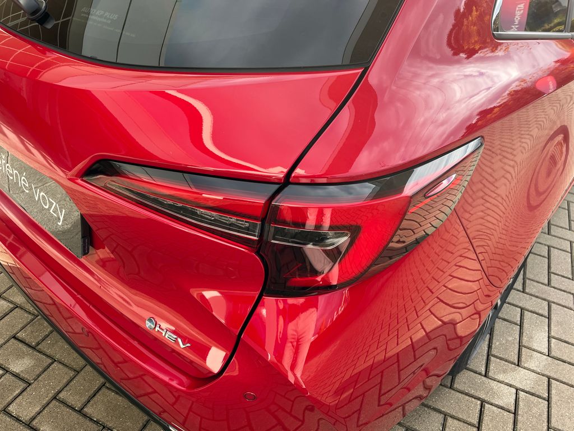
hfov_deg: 67.3
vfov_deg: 53.1
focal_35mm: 26
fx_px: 431
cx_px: 287
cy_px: 216
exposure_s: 1/508
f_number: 1.6
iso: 50
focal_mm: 5.1
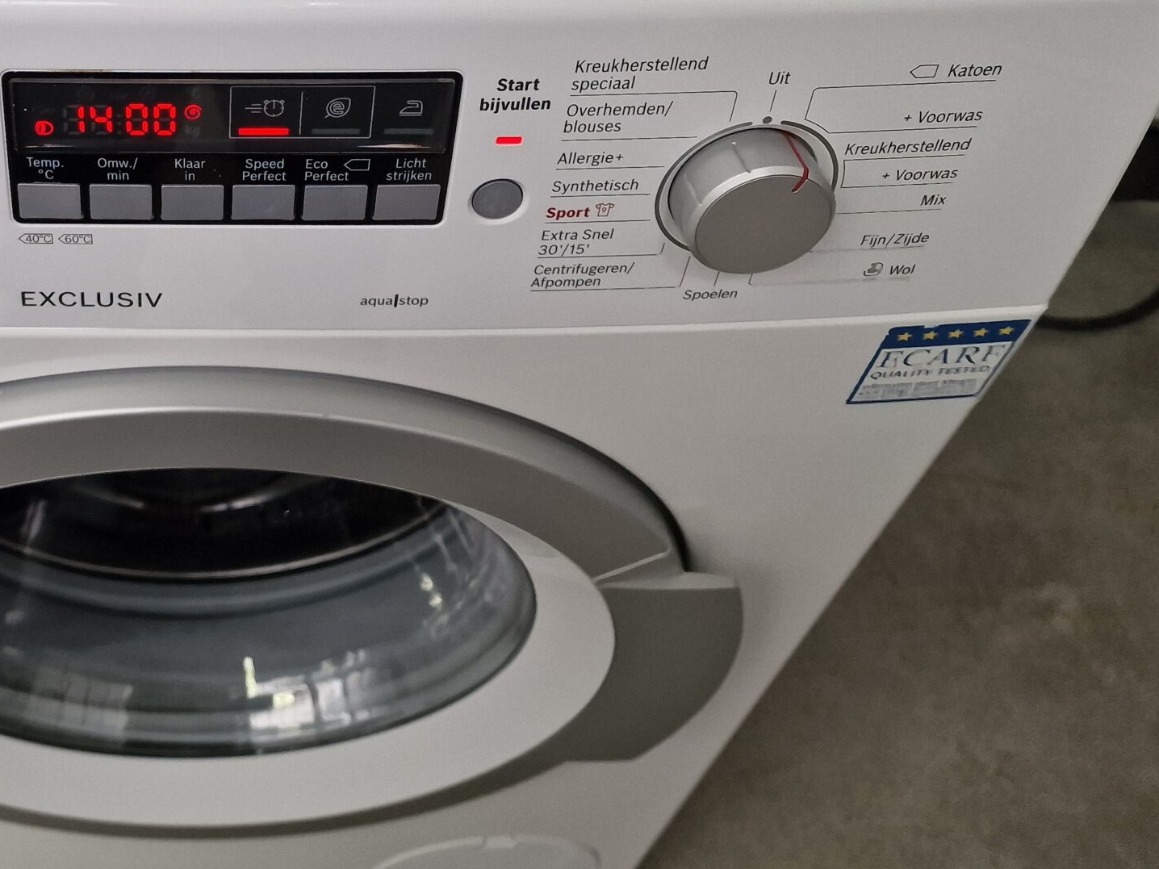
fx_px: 1373
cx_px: 184
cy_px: 107
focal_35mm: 41
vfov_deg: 33.5
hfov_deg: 43.0
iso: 160
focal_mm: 6.4
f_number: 1.8
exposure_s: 1/100
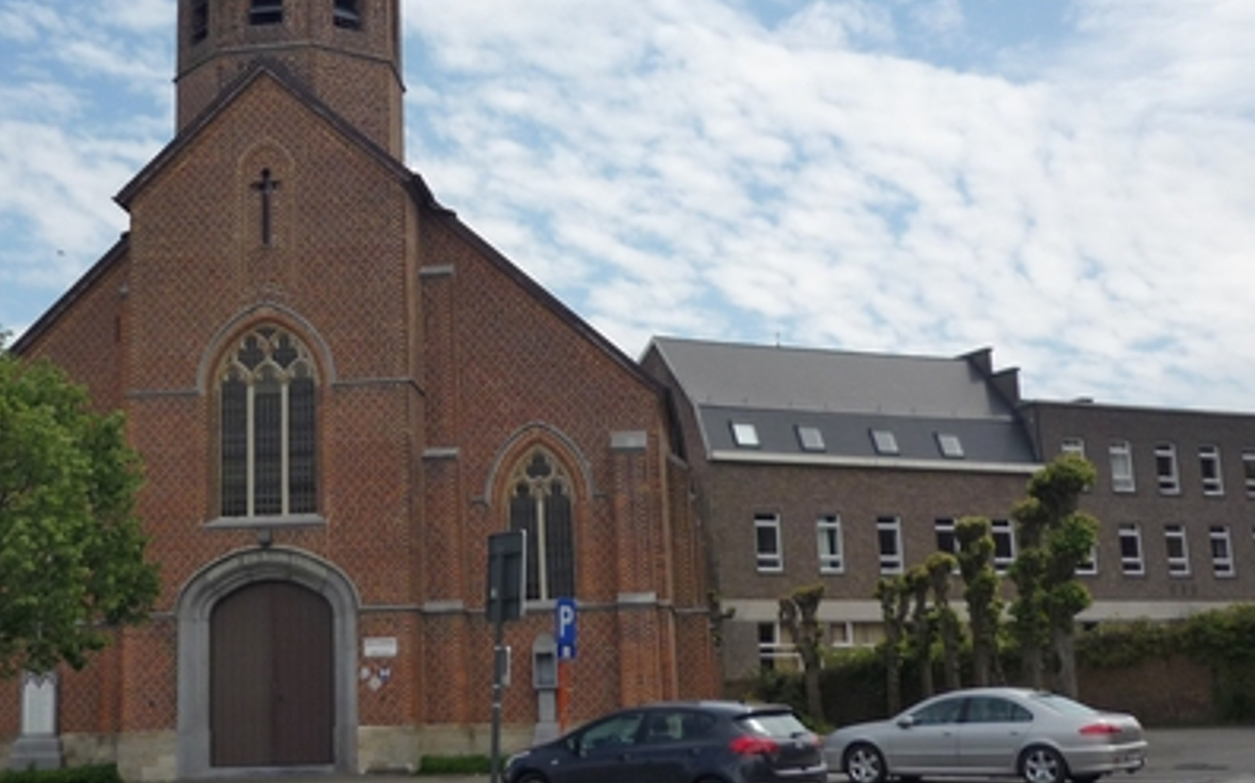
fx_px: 1812
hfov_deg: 37.9
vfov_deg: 24.1
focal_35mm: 53
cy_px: 203
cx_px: 437
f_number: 8
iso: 100
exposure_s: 1/250
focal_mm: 5.5
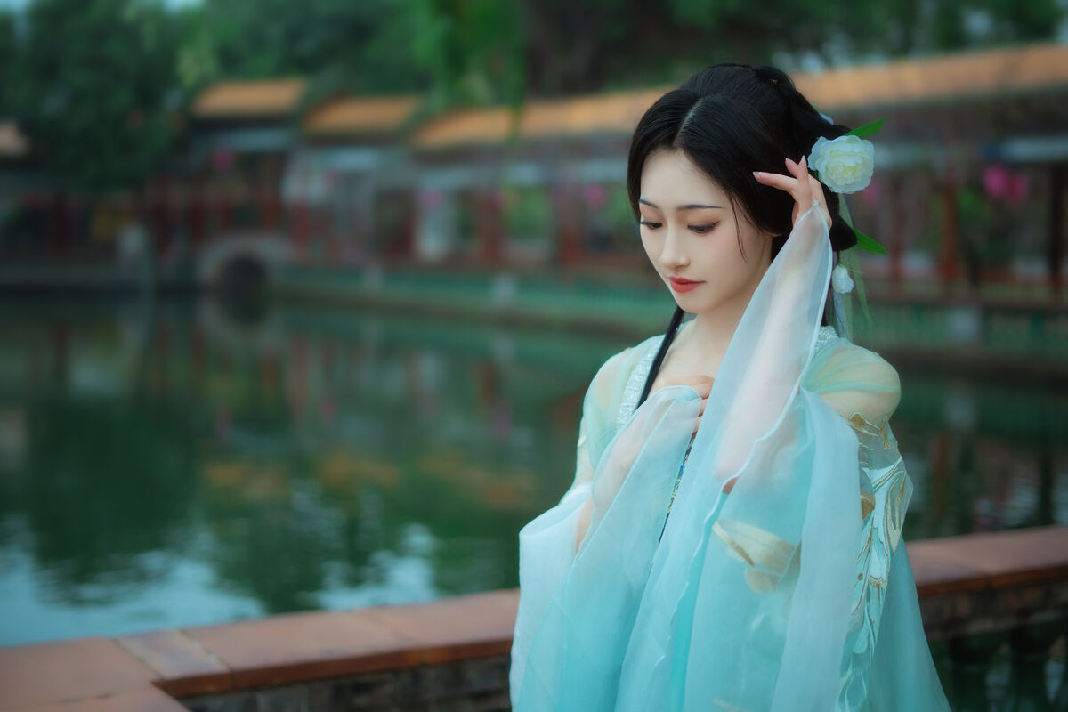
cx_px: 534
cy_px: 356
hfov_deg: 39.6
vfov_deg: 27.0
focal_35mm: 50
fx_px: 1483
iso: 500
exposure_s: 1/320
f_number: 1.8
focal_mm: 50
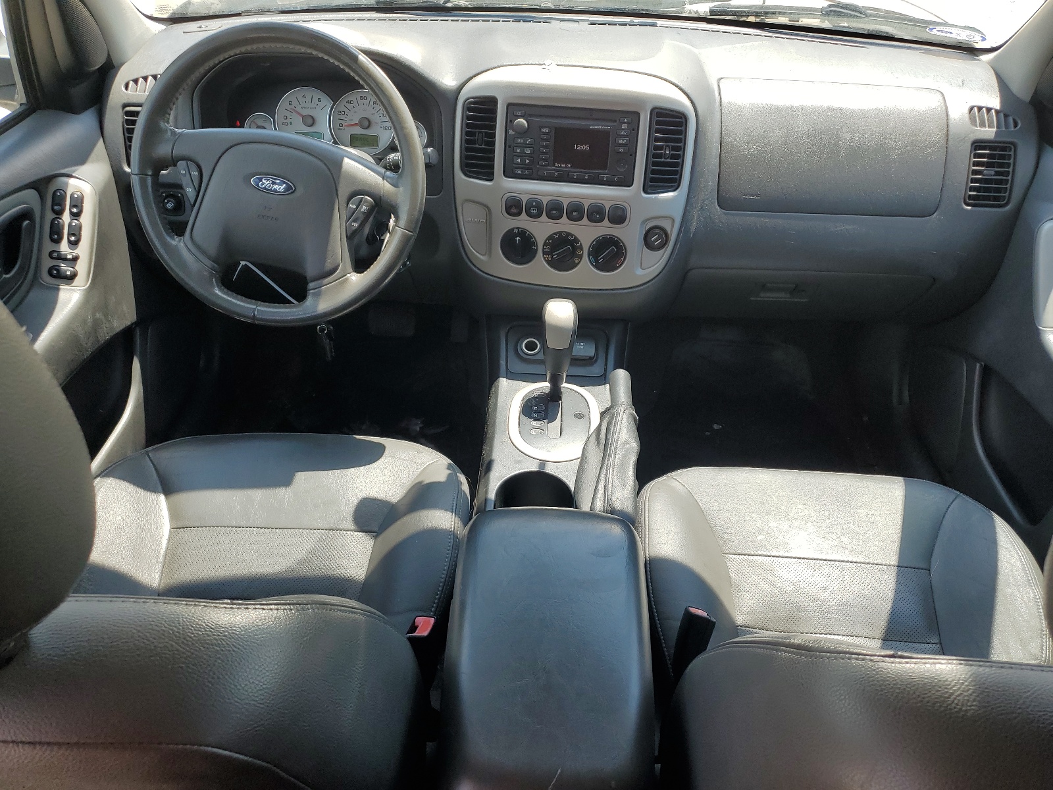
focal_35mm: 26
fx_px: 791
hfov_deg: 67.3
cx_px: 526
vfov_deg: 53.1
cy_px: 395
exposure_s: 1/714
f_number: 1.5
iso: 50
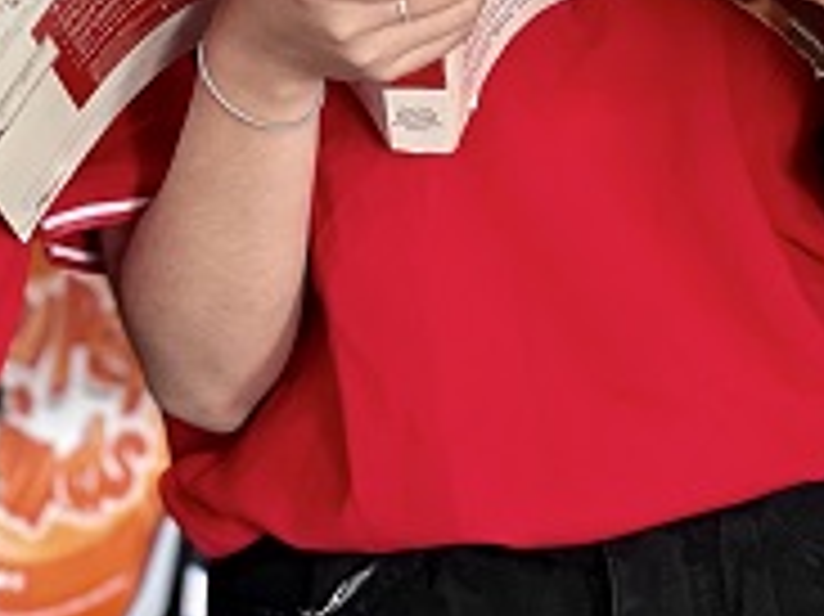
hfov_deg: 8.3
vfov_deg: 6.1
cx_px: 295
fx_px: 5709
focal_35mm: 240
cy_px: -452
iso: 200
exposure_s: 1/33
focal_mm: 7.5
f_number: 2.2
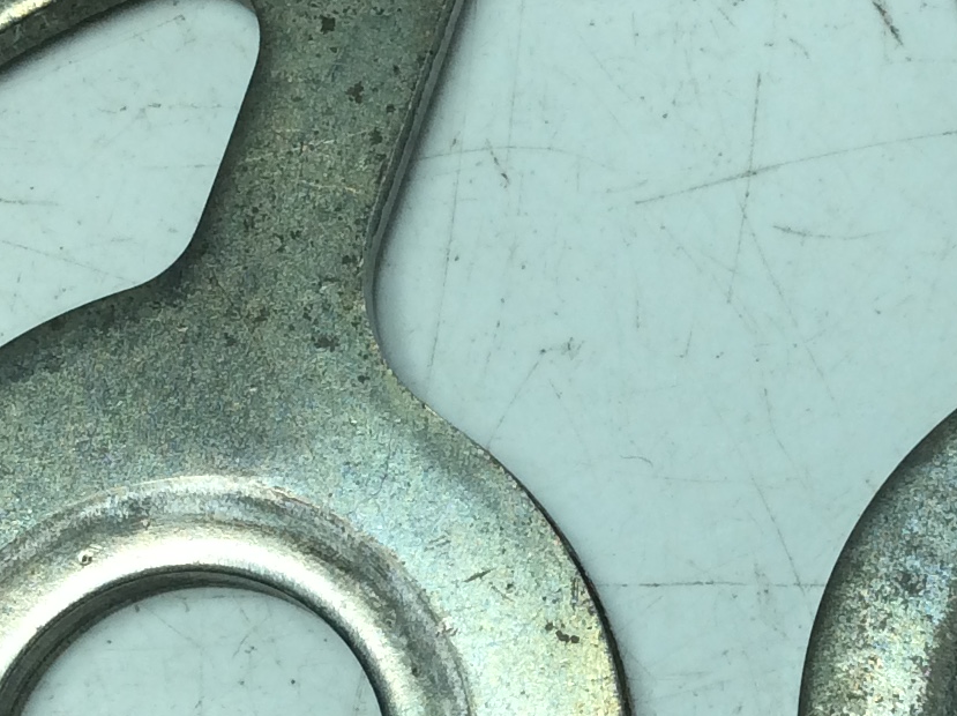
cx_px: 693
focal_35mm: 100
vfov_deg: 14.7
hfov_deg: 19.5
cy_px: 462
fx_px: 2762
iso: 32
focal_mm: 3.3
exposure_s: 1/506
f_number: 2.4
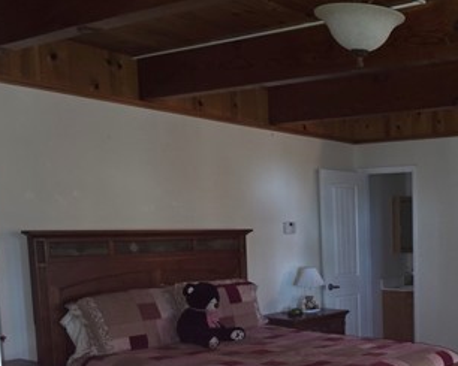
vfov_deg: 31.0
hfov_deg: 36.4
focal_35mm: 47
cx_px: 436
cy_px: 309
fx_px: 637
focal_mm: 6.3
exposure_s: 1/12
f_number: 1.7
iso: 200
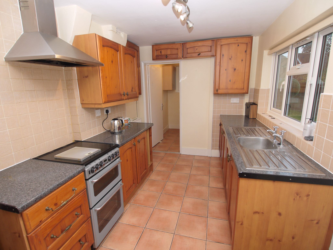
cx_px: 166
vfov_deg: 71.6
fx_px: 173
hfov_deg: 87.8
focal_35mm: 18
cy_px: 125
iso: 100
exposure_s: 1/60
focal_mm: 9
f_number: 4
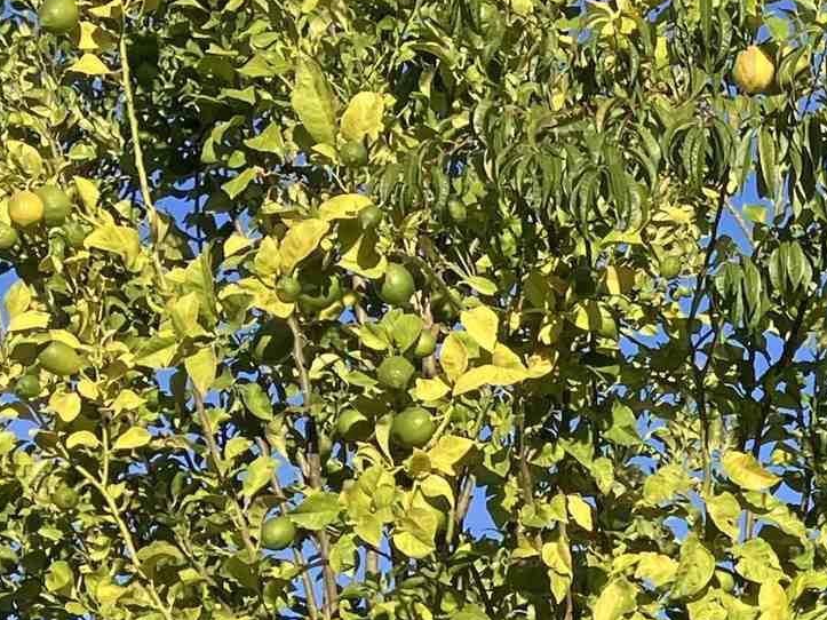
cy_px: 824
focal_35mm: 119
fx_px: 2843
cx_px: 1273
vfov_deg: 12.1
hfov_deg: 15.2
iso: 32
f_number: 1.8
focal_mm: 3.99
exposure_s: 1/1156
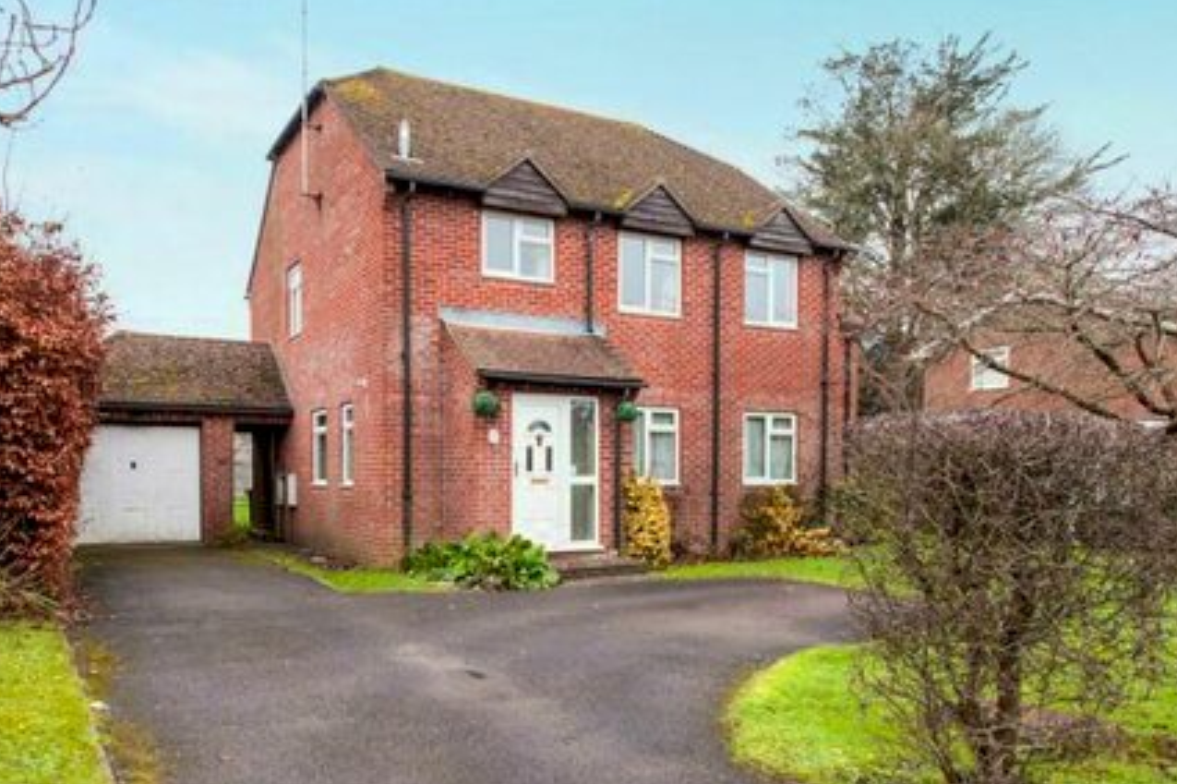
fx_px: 915
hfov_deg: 65.3
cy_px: 501
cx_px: 526
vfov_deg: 45.9
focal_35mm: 28
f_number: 8
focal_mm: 17
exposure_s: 1/200
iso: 640
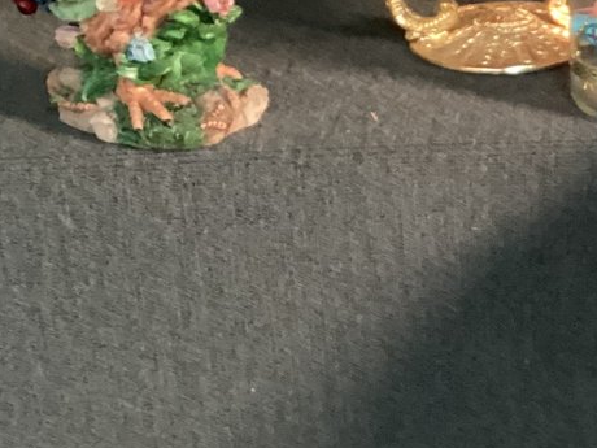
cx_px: 761
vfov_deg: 14.4
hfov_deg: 18.1
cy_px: 90
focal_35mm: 102
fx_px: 1759
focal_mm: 3.3
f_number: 2.4
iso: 320
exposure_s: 1/50
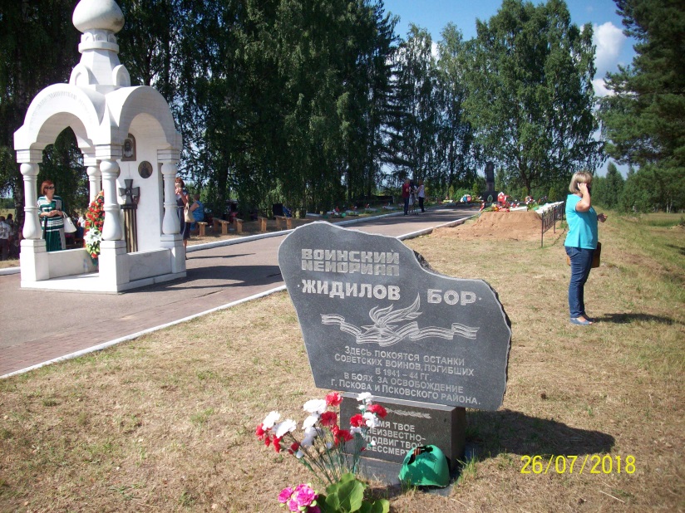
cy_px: 256
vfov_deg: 38.7
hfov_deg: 50.1
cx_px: 342
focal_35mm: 37
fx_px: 732
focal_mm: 6.2
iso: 80
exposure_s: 1/361
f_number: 5.6
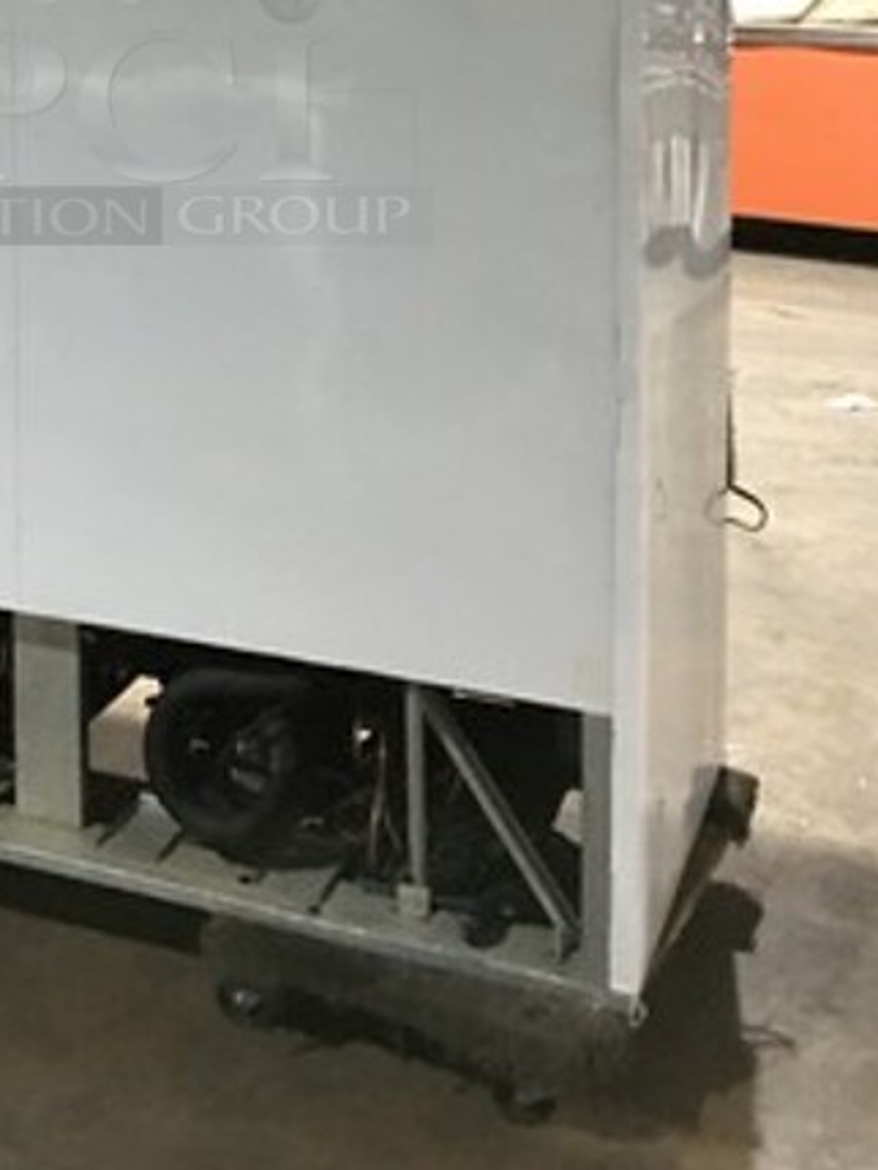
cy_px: 102
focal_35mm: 55
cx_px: 131
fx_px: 1859
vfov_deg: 33.0
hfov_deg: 25.9
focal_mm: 4.15
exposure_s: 1/4
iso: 80
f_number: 2.2
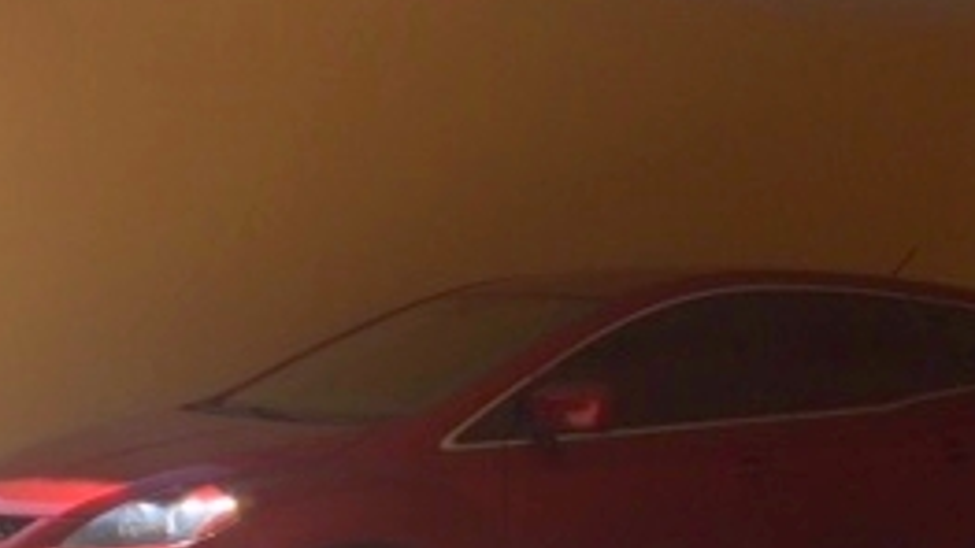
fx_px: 1991
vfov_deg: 15.2
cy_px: 655
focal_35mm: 77
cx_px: 690
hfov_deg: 27.3
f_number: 2.2
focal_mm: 4.15
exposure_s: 1/2740
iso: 32
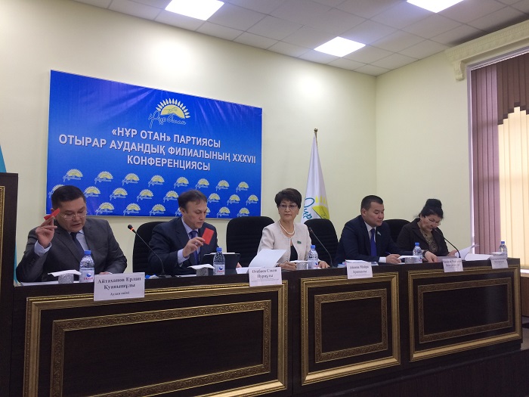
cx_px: 264
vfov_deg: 48.2
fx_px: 443
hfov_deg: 61.7
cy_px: 198
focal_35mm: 29
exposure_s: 1/33
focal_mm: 4.15
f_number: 2.2
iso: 50
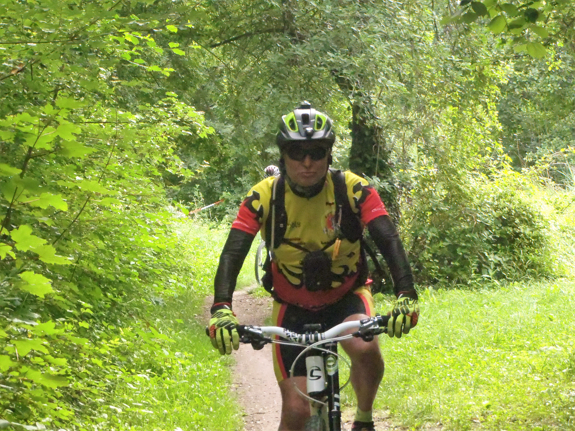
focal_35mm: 103
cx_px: 288
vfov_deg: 14.4
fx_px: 1711
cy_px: 216
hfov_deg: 19.1
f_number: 5
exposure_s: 1/160
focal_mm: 18.46
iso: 800
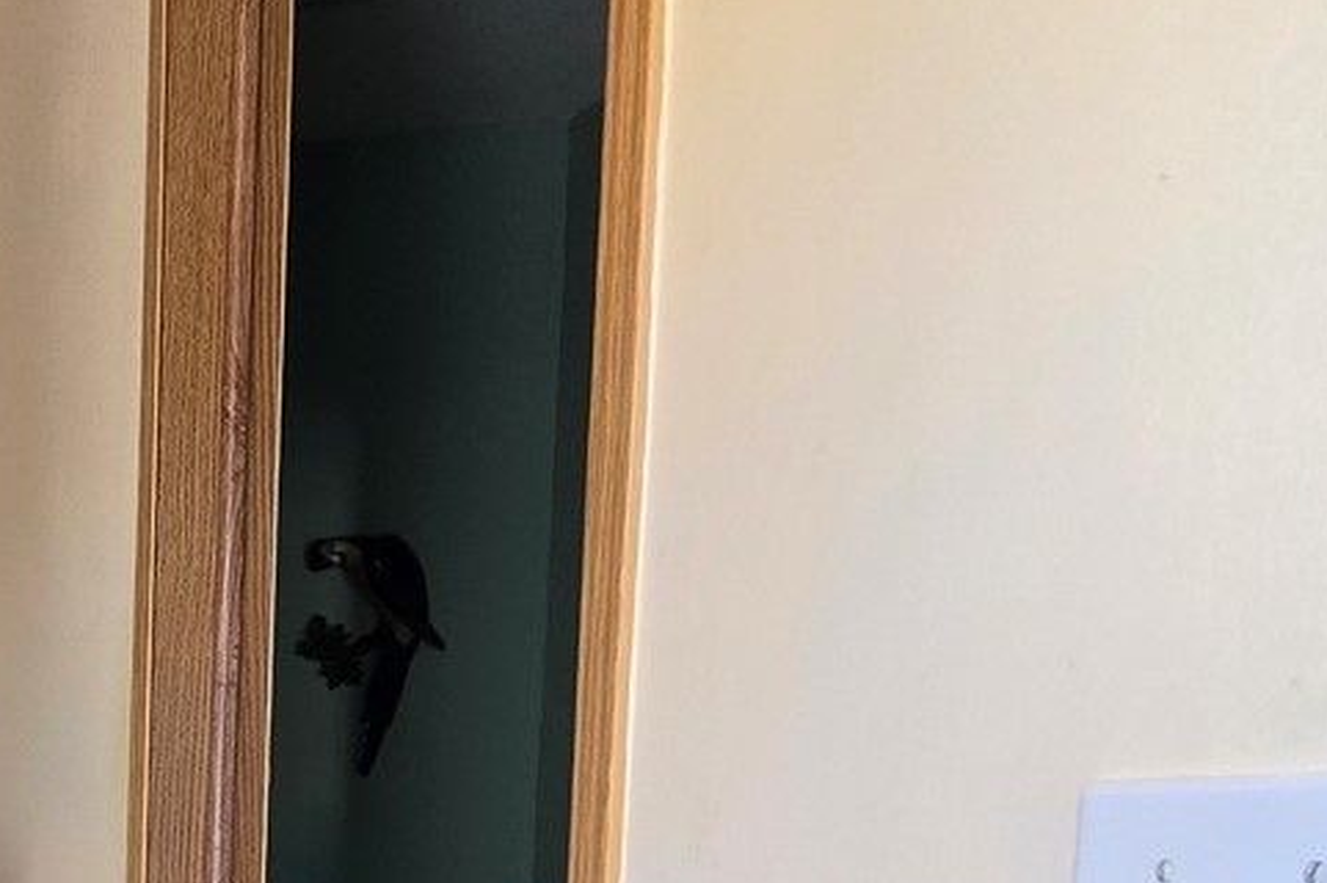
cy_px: 1021
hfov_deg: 28.0
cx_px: -690
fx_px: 1658
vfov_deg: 26.9
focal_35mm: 45
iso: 100
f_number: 2.2
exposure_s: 1/120
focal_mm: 2.2
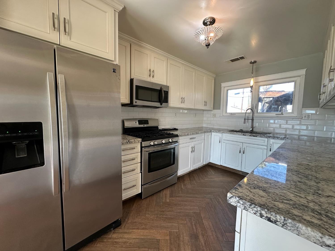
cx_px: 168
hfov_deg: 102.1
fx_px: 135
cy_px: 126
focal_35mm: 14
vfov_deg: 85.7
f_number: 2.2
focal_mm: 2.22
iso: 160
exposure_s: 1/120
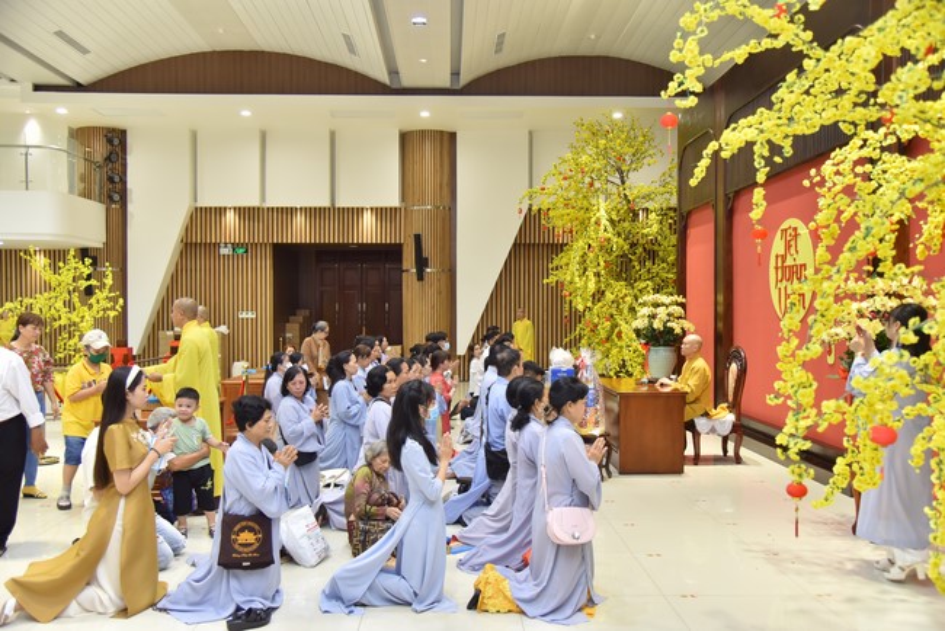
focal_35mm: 31
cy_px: 316
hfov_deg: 60.3
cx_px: 472
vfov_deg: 42.4
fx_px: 814
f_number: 4
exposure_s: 1/100
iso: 800
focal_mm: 31
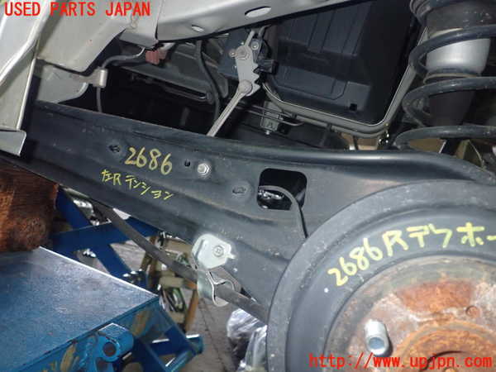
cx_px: 248
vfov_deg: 46.8
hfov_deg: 60.0
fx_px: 430
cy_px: 186
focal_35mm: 30
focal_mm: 5.4
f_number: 6.3
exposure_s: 1/30
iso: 800
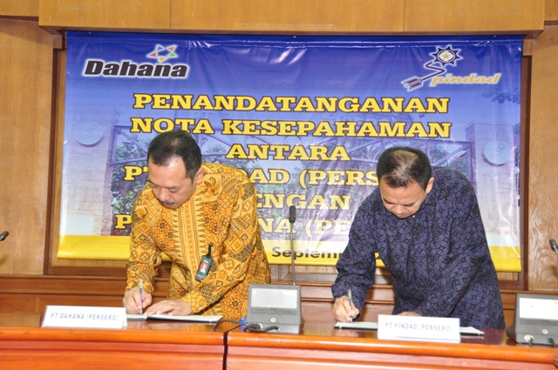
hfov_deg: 35.1
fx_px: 882
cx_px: 279
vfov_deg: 23.7
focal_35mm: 57
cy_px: 185
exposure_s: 1/30
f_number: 5
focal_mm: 38
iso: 500
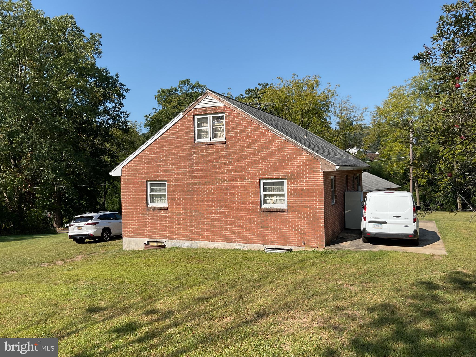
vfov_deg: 48.2
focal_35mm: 29
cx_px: 238
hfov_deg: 61.7
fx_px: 399
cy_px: 178
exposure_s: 1/1675
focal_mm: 3
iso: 16
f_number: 1.8
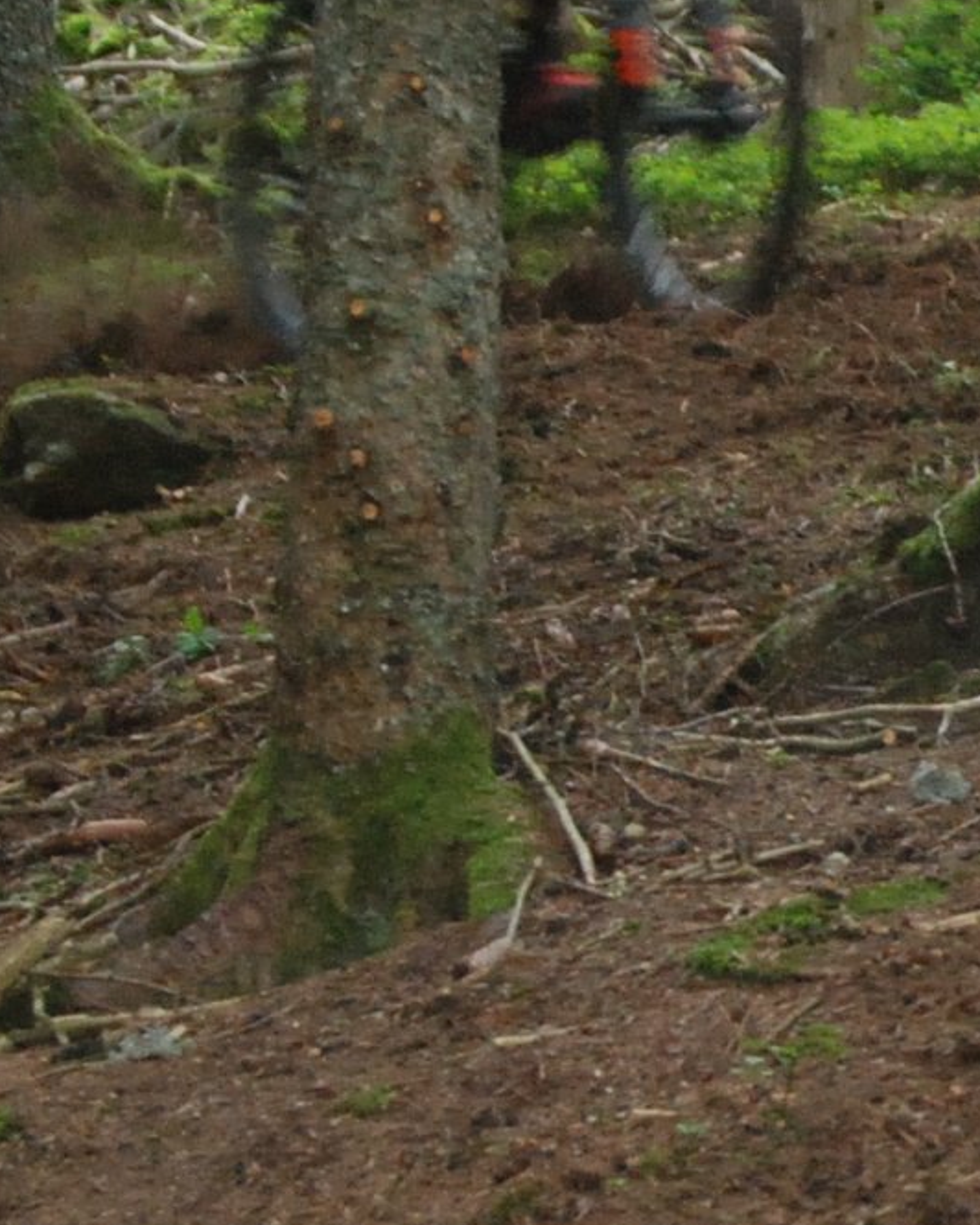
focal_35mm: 209
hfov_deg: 7.2
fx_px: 7577
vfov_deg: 9.2
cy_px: 538
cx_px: 1744
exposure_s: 1/60
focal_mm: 34
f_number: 5.6
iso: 1250
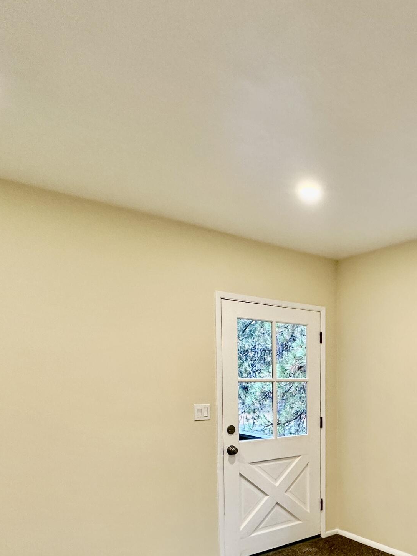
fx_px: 466
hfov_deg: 43.5
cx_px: 384
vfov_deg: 58.7
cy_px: 410
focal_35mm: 29
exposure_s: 1/60
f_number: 2.2
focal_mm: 2.22
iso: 200
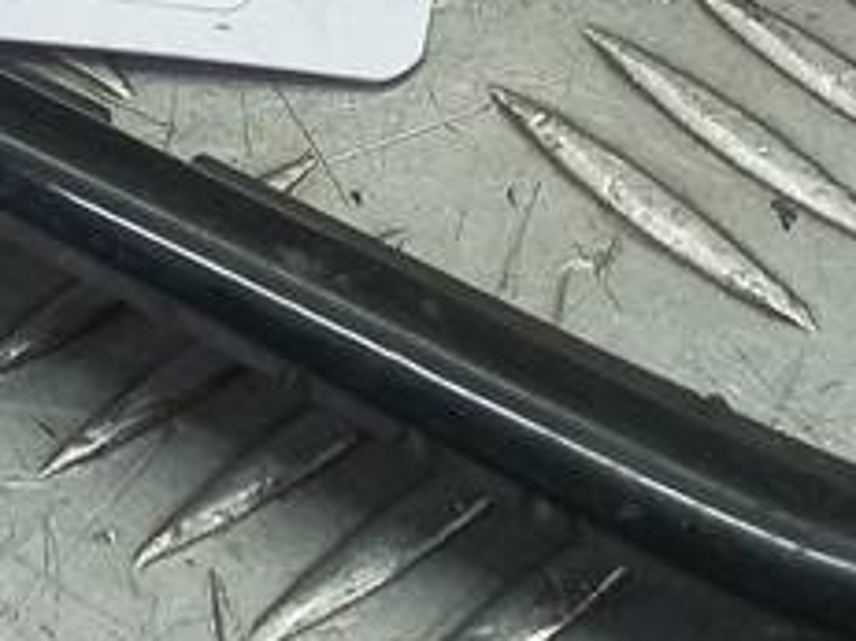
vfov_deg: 13.0
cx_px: 385
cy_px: -115
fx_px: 2743
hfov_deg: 17.7
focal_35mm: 111
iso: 64
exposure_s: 1/50
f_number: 1.8
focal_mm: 4.6
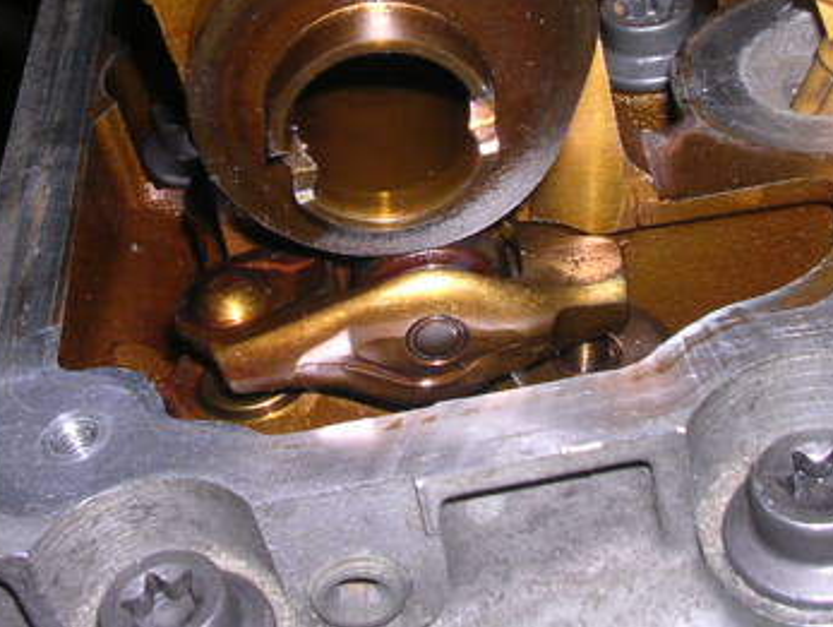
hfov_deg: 27.7
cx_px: 386
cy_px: 127
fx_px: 1686
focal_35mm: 70
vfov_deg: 20.8
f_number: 5.6
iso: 100
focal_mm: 5.8
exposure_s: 1/60.1
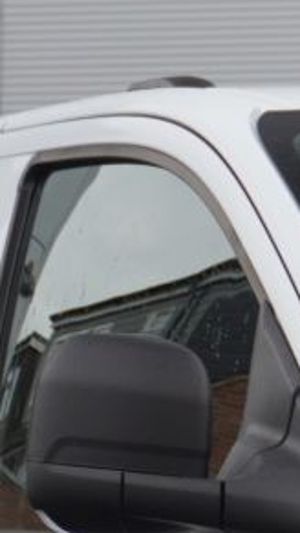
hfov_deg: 3.3
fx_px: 5112
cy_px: 835
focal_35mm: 362
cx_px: 585
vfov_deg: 5.9
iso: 250
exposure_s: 1/90
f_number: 5.6
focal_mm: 42
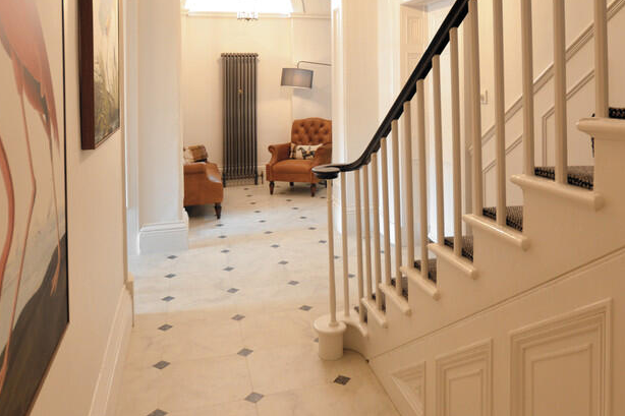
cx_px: 359
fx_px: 434
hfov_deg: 71.1
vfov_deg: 51.2
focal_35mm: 25
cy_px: 227
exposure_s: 1/20
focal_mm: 10
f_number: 3.5
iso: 200
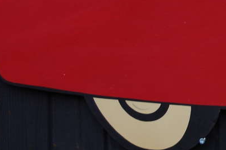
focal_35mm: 194
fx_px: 1215
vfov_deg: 6.8
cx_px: 439
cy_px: -138
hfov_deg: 9.9
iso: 100
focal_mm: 26.25
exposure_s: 1/160
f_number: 4.5
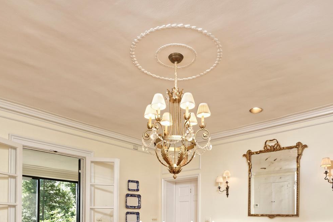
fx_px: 268
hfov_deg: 63.7
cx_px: 169
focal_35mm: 29
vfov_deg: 39.9
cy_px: 219
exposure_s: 1/20
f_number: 16
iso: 250
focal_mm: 14
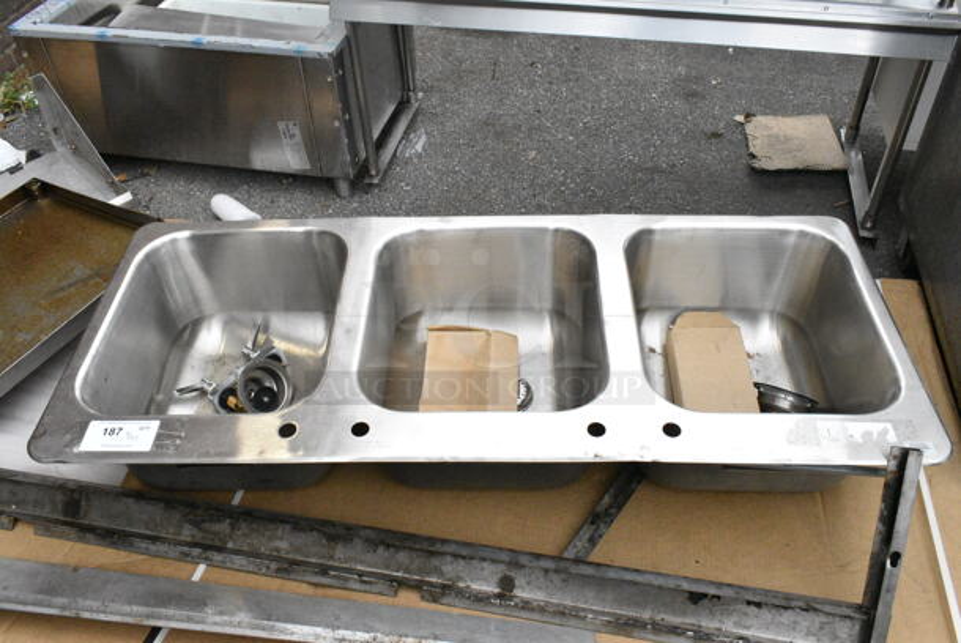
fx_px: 802
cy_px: 322
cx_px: 480
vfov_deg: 43.7
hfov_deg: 61.9
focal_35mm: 30
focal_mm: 20
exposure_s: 1/640
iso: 6400
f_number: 13
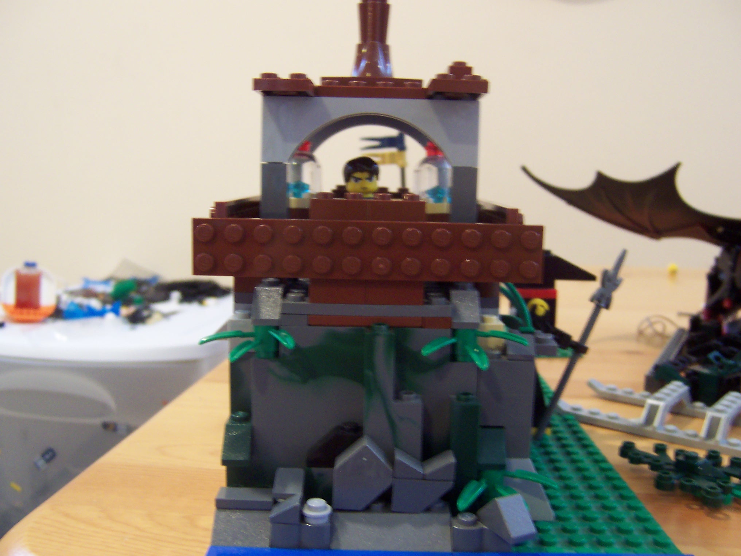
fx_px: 771
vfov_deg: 39.7
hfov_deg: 51.4
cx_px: 370
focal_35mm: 36
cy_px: 278
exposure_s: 1/8
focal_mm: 5.6
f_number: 2.8
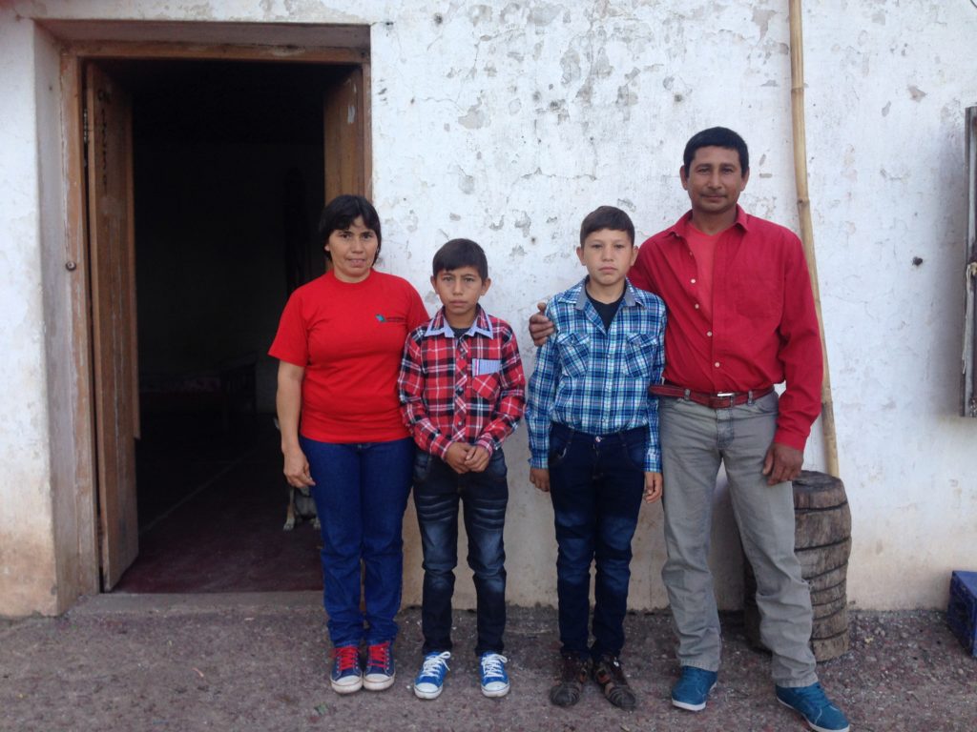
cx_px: 488
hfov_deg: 55.4
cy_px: 366
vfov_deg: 42.9
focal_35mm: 33
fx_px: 931
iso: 64
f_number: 2.4
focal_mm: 4.12
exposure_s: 1/120
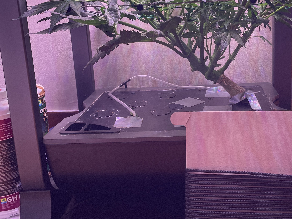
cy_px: 65
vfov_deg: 33.9
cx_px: 178
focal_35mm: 42
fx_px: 354
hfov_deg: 44.5
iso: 125
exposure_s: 1/120
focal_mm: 4.2
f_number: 1.6
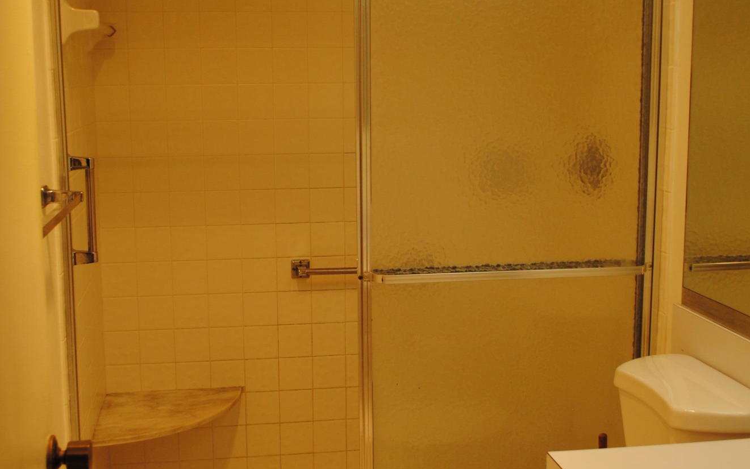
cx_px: 370
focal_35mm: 51
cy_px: 239
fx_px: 1042
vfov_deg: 25.3
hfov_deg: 39.6
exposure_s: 1/100
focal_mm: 22
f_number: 5
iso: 200
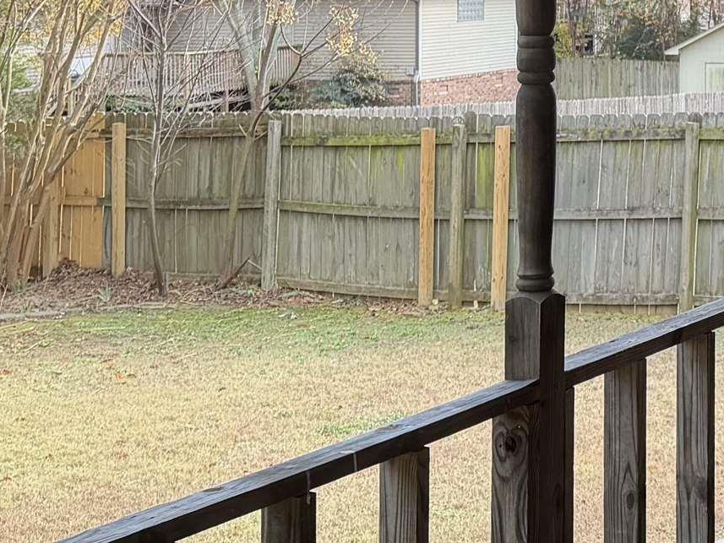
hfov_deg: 20.4
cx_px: 986
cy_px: -65
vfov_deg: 16.6
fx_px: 1799
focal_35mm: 86
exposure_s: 1/327
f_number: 1.78
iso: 80
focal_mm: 6.76
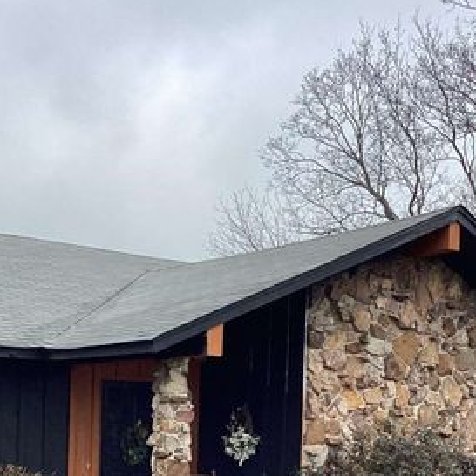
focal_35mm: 67
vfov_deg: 24.7
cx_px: 178
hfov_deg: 25.6
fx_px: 1042
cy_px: 461
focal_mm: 3.3
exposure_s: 1/235
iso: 25
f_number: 2.4
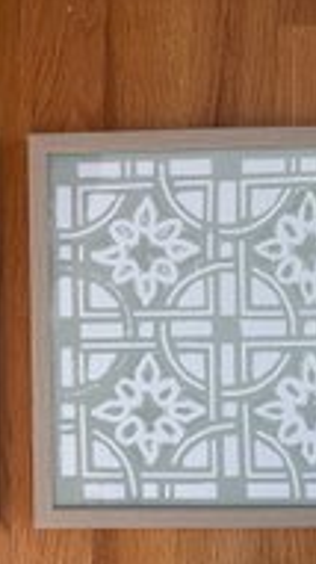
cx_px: 31
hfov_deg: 24.6
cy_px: 317
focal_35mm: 47
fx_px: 702
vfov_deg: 43.7
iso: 320
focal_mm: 6.86
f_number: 1.78
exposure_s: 1/60
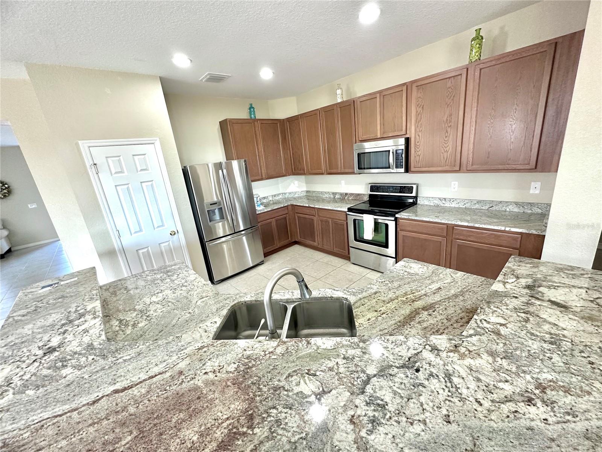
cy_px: 226
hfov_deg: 102.1
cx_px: 301
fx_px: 243
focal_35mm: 14
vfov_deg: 85.7
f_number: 2.2
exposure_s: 1/60
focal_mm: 2.22
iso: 250
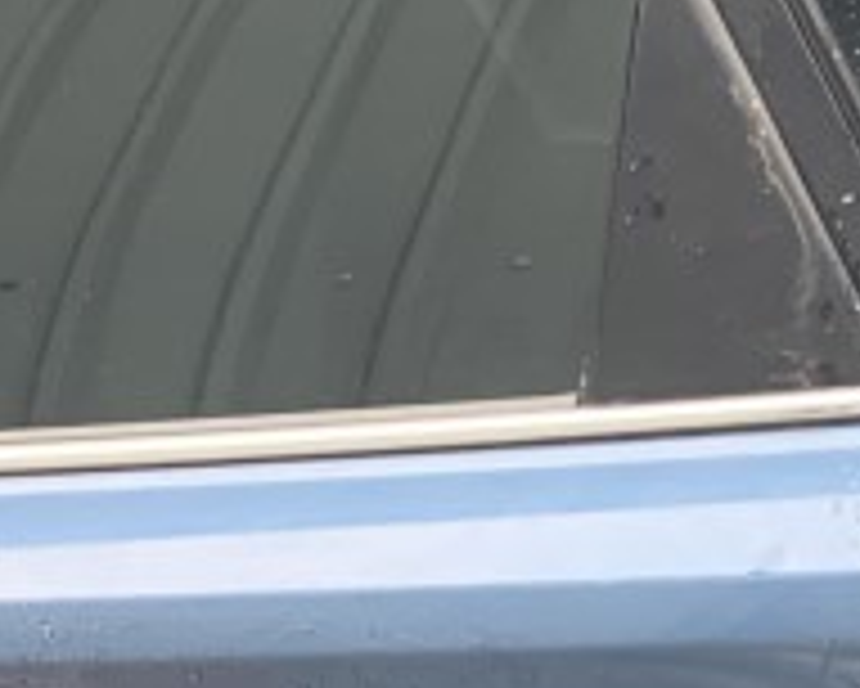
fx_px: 3463
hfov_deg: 13.6
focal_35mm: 136
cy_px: 746
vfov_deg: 11.2
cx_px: -261
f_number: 1.8
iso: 125
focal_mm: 4.25
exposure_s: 1/60
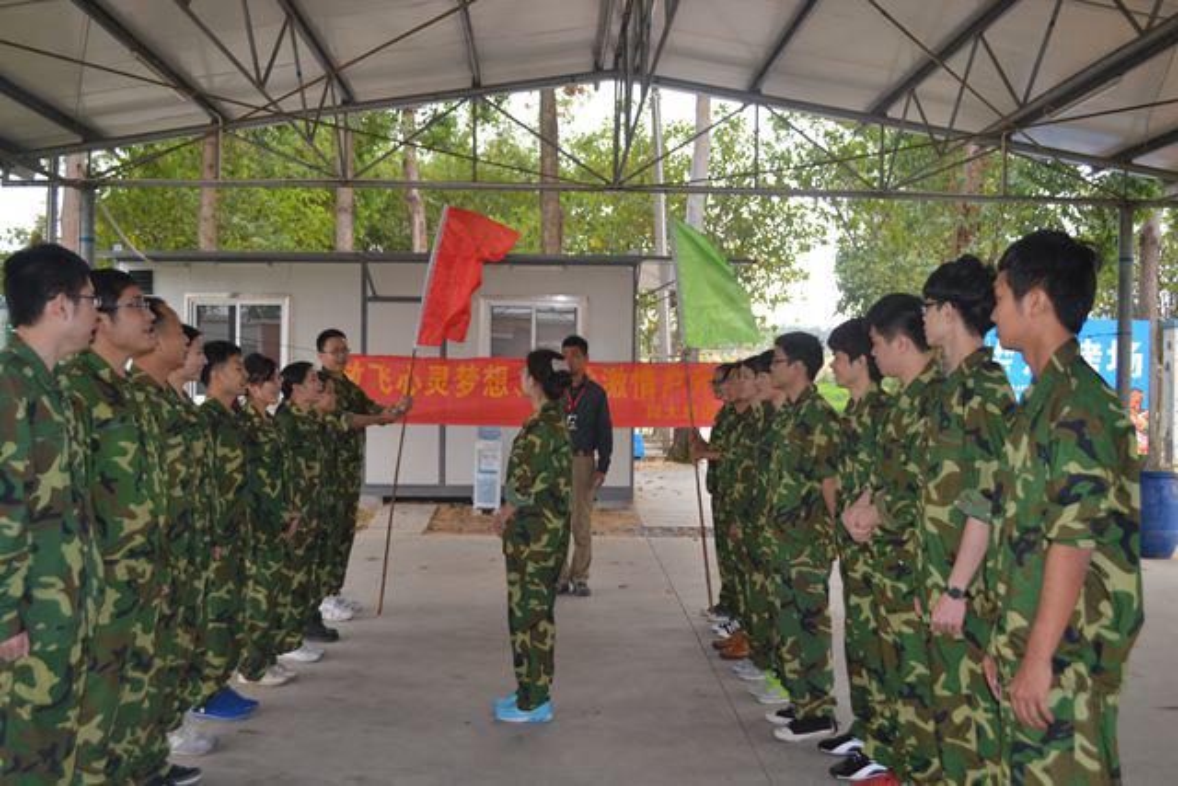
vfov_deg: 36.9
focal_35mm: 36
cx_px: 589
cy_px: 393
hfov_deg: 53.1
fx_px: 1178
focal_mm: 24
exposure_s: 1/125
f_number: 4
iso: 250
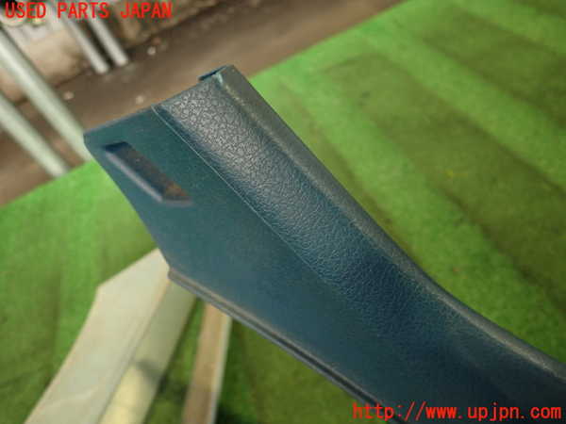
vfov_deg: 54.9
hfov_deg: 69.4
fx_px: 409
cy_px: 212
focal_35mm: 25
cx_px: 283
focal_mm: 4.5
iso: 320
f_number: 2
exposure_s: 1/30
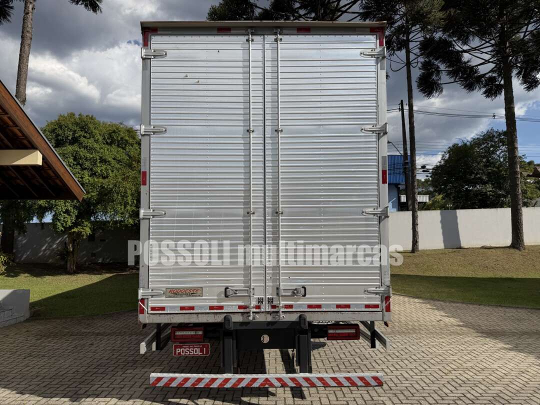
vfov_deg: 56.8
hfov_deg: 71.6
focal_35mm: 24
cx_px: 270
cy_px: 202
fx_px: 374
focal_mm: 6.76
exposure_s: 1/8130
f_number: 1.78
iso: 80
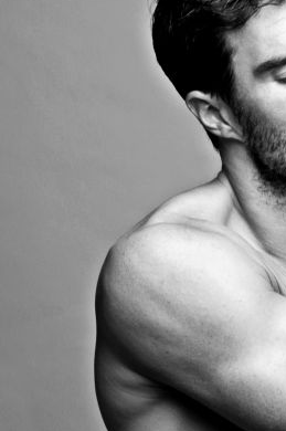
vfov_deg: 12.2
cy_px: 355
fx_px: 2007
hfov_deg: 8.1
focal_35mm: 168
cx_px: 284
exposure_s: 1/160
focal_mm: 55
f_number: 18
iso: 400
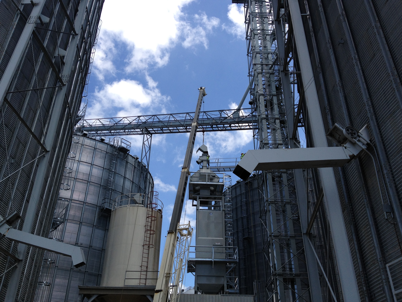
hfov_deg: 52.6
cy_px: 151
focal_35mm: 35
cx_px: 201
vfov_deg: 40.7
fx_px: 406
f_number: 2.4
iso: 64
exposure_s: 1/1314
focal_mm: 4.28
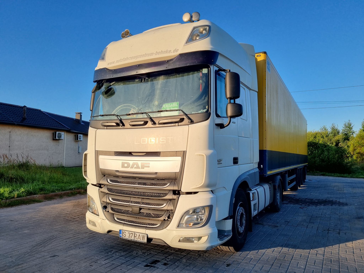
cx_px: 182
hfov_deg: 67.3
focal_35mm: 26
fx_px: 273
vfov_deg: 53.1
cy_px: 136
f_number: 1.8
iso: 50
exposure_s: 1/982
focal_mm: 5.4
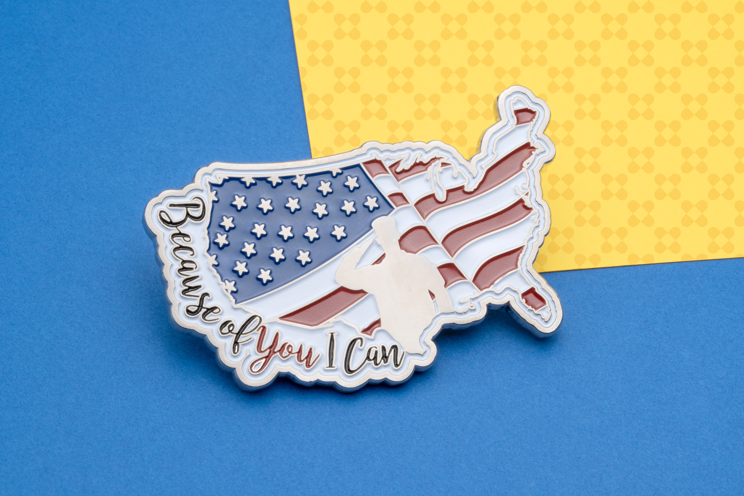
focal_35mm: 90
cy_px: 248
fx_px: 1860
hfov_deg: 22.6
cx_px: 372
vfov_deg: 15.2
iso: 200
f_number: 22
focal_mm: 90
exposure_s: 1/6
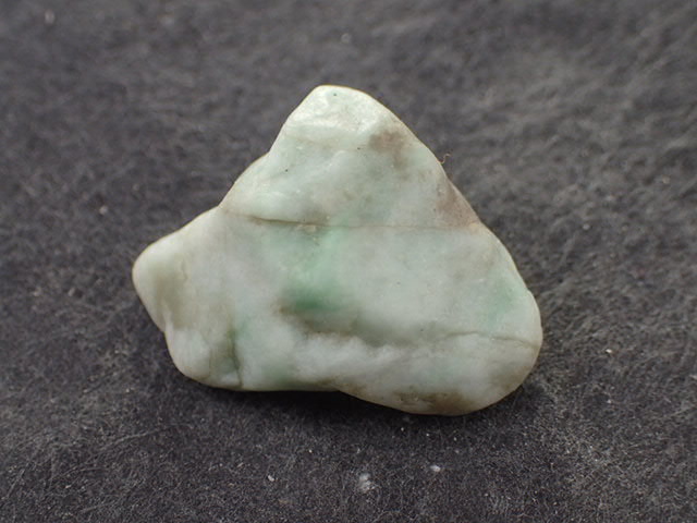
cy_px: 262
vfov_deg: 24.0
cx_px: 348
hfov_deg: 31.7
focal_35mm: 61
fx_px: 1228
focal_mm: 11.01
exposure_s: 1/250
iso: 250
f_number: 3.6
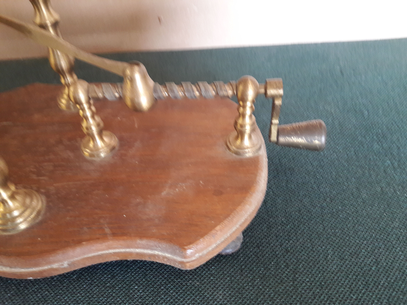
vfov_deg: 49.7
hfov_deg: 63.4
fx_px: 329
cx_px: 204
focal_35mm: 28
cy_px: 152
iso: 200
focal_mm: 3.7
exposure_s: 1/33
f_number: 1.9
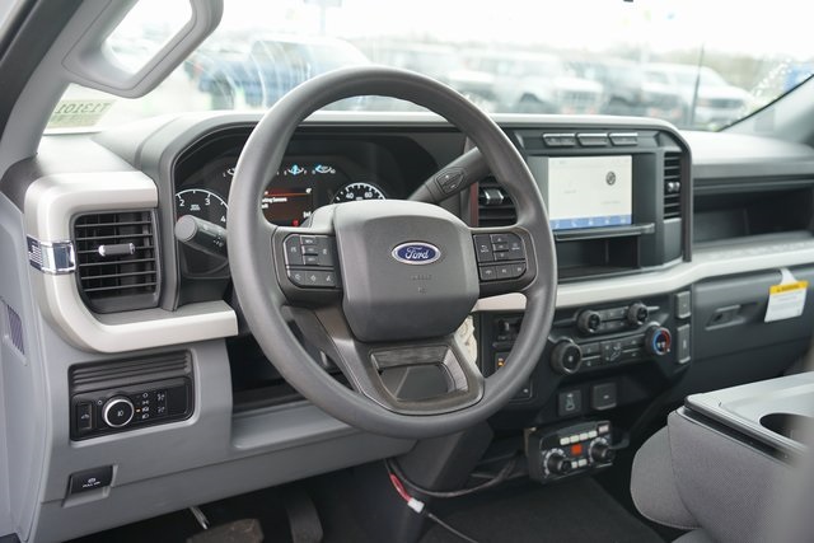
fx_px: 882
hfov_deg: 49.5
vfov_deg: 34.2
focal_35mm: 39
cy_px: 272
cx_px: 407
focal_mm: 39
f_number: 4
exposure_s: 1/60
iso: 125
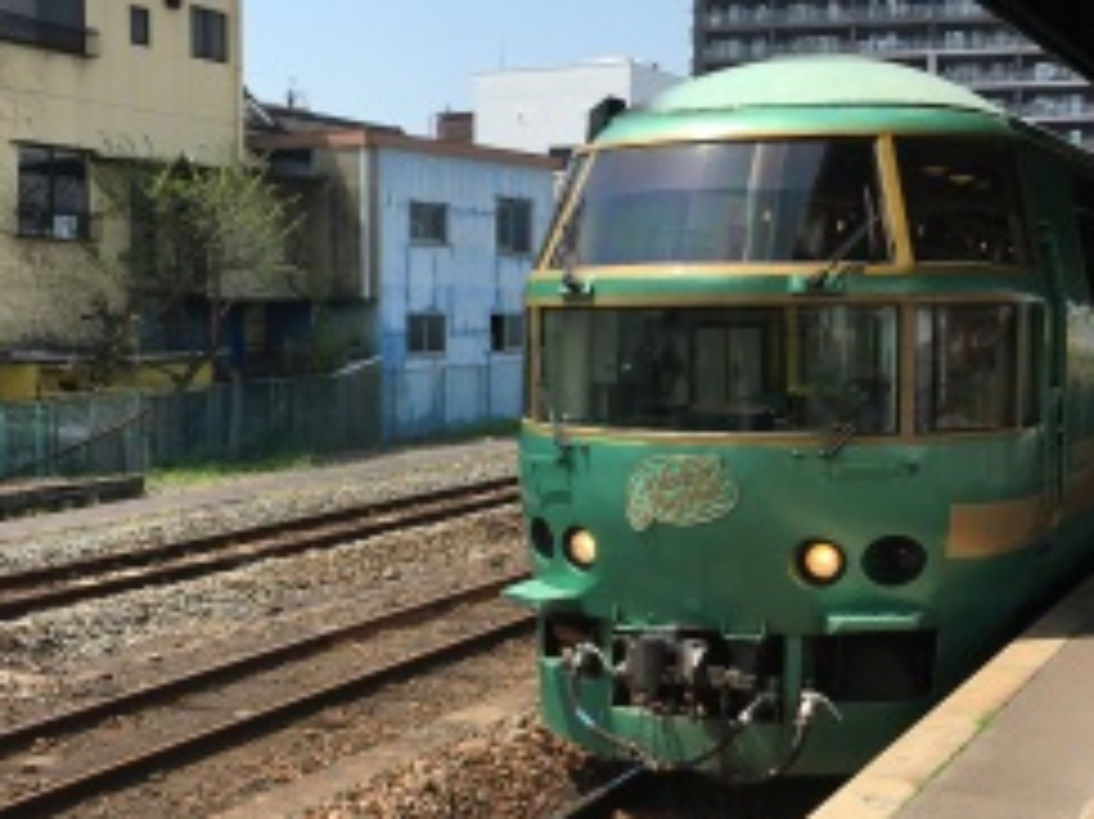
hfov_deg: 42.8
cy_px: 414
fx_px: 1358
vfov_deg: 33.6
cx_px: 788
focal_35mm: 43
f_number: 2.2
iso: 25
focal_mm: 4.15
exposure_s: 1/1282
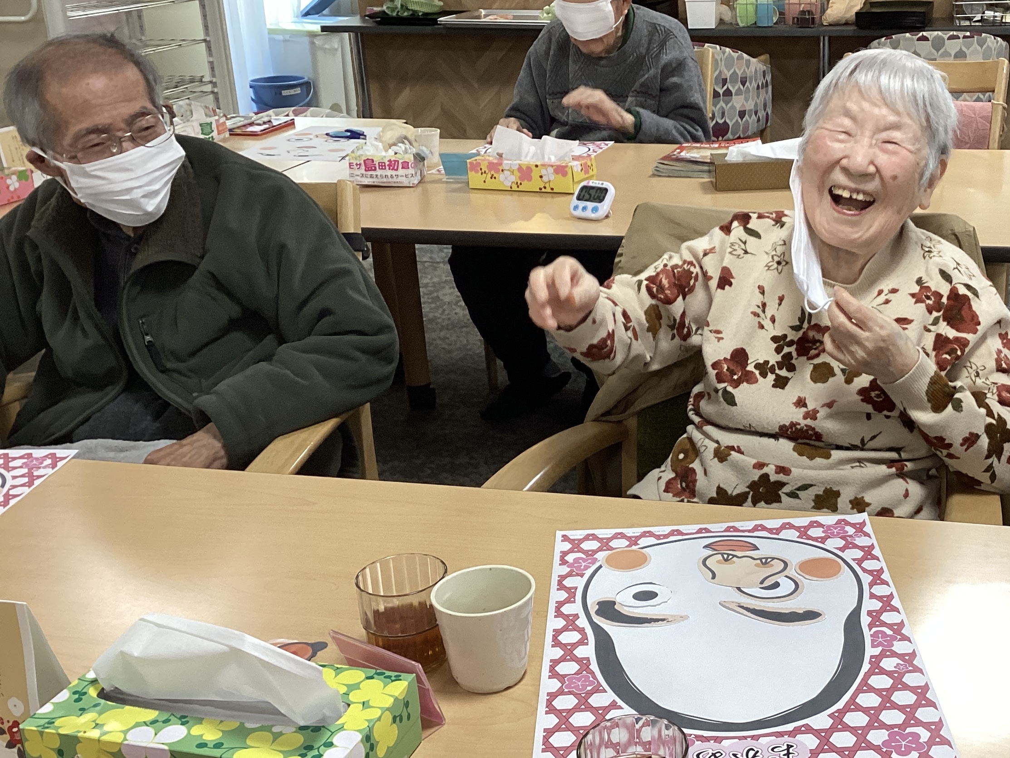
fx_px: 905
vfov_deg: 45.5
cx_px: 505
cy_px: 379
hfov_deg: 58.3
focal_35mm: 31
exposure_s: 1/60
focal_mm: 3.3
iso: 100
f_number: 2.4
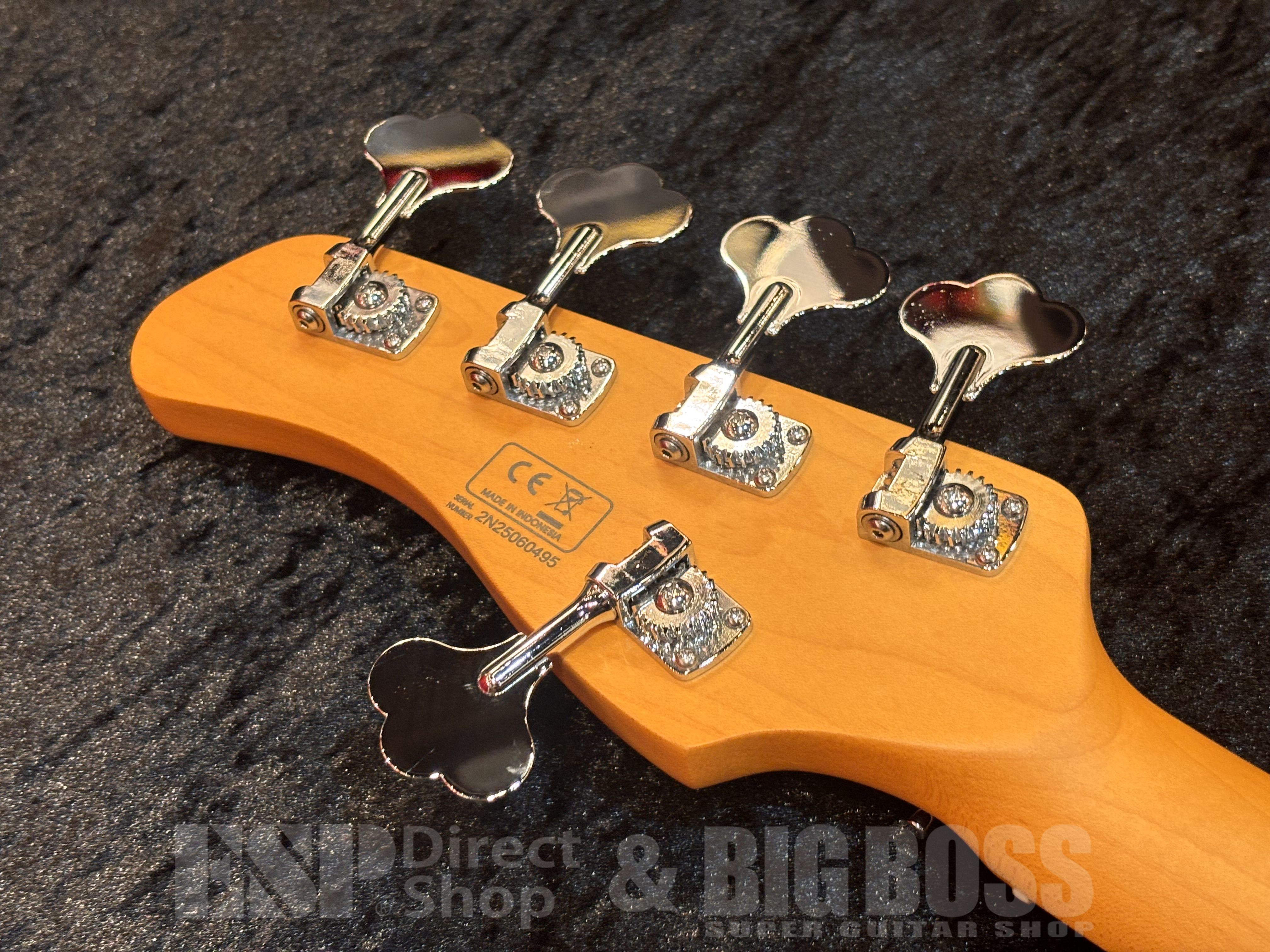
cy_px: 476
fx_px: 1908
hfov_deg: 36.8
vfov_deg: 28.0
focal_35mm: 52
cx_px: 635
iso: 100
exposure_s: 1/60
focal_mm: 5.96
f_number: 1.6
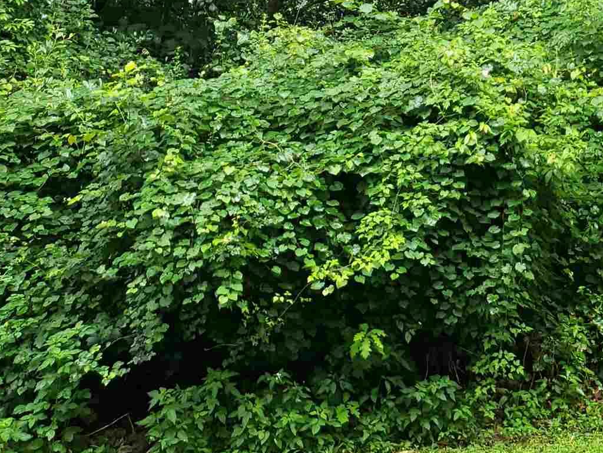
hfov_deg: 22.4
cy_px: -139
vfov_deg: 17.7
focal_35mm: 78
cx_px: 787
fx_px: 1359
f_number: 1.5
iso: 80
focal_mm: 4.3
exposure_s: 1/60
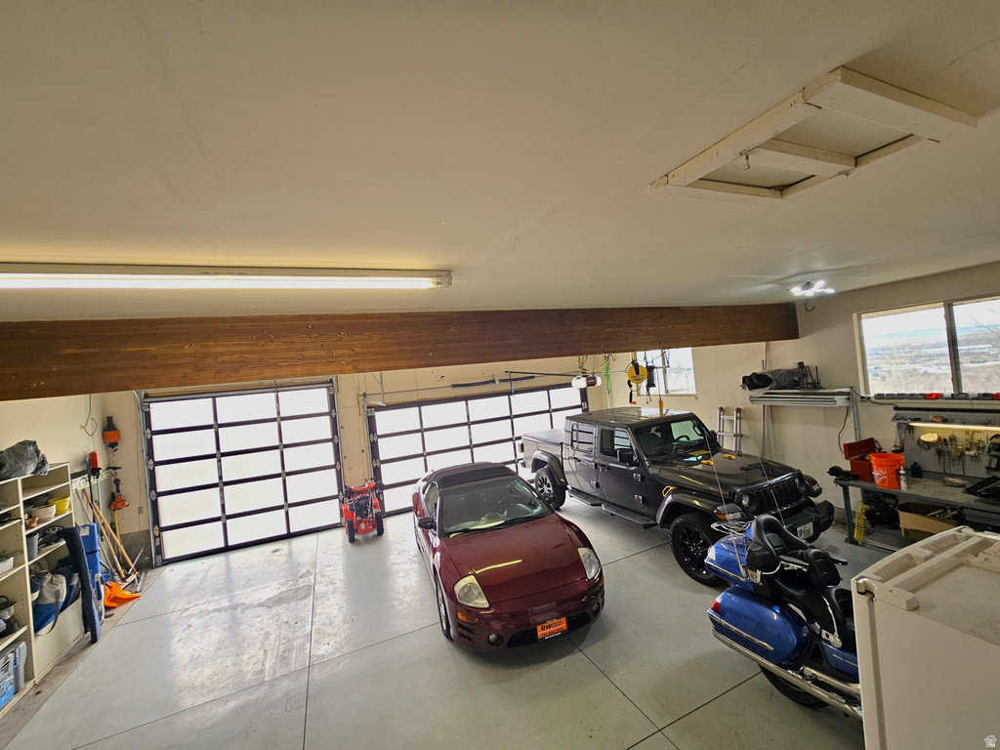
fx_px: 376
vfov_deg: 89.9
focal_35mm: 13
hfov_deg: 106.2
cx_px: 500
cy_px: 375
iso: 50
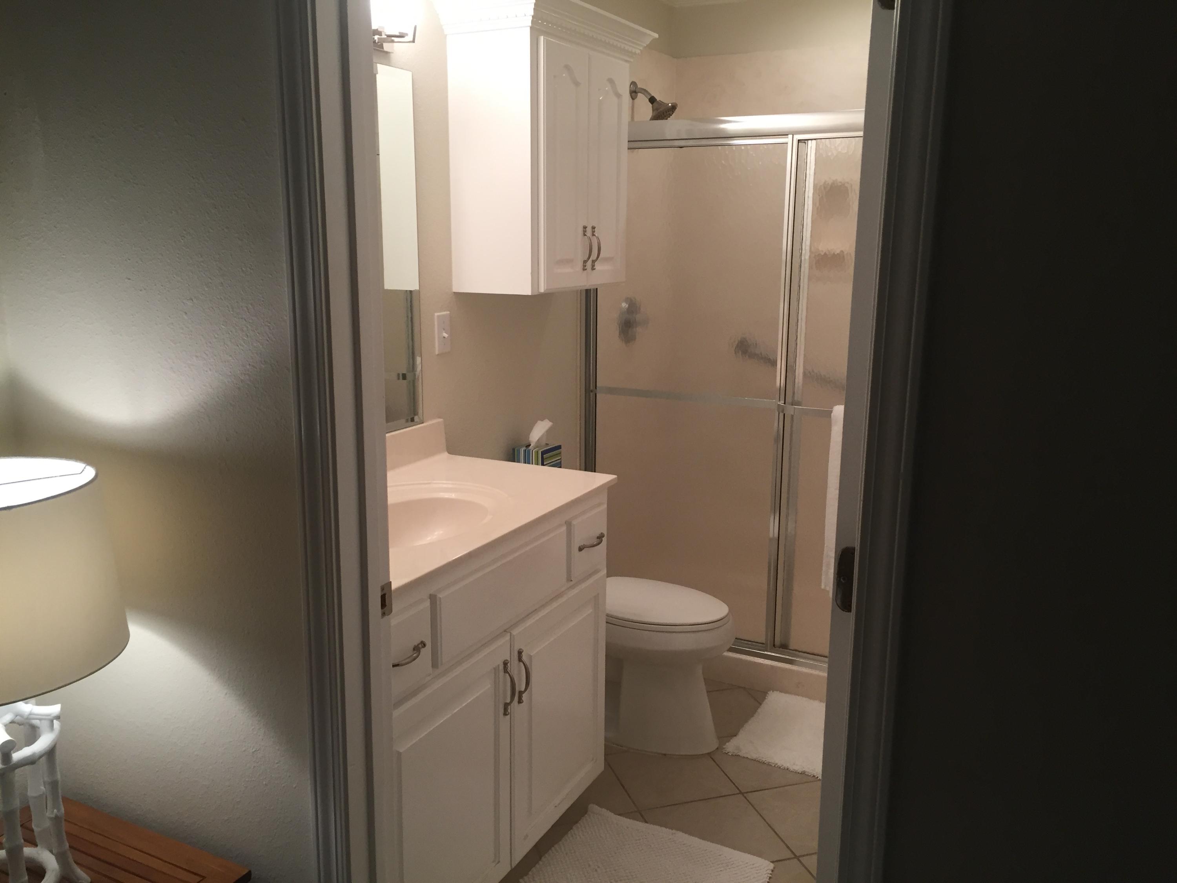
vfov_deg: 48.2
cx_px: 588
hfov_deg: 61.7
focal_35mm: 29
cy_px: 442
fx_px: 986
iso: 40
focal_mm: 4.15
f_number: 2.2
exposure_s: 1/30
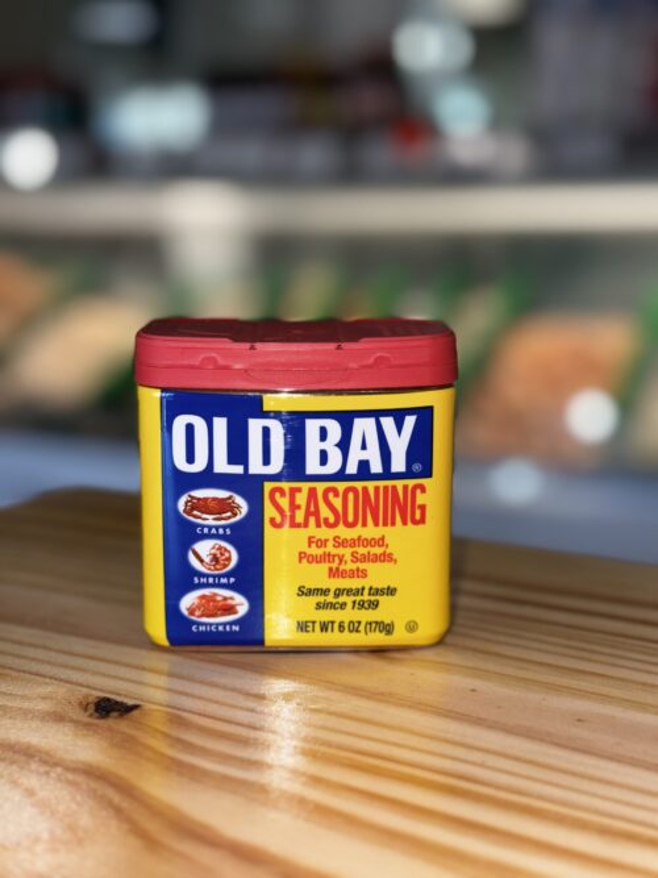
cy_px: 439
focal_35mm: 48
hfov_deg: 30.3
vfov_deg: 39.7
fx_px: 1217
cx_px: 329
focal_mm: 6.76
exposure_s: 1/239
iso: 50
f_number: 1.78
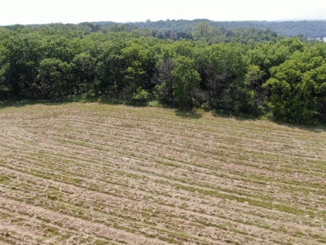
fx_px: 226
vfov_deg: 56.8
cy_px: 122
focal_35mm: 24
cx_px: 163
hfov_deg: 71.6
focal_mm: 4.39
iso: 100
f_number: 2.8
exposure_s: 1/800
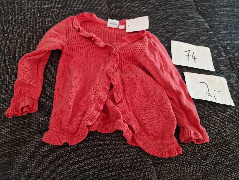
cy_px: 90
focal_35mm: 23
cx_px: 120
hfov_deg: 73.9
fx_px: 159
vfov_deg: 58.9
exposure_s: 1/100
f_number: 1.8
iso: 80
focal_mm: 5.4
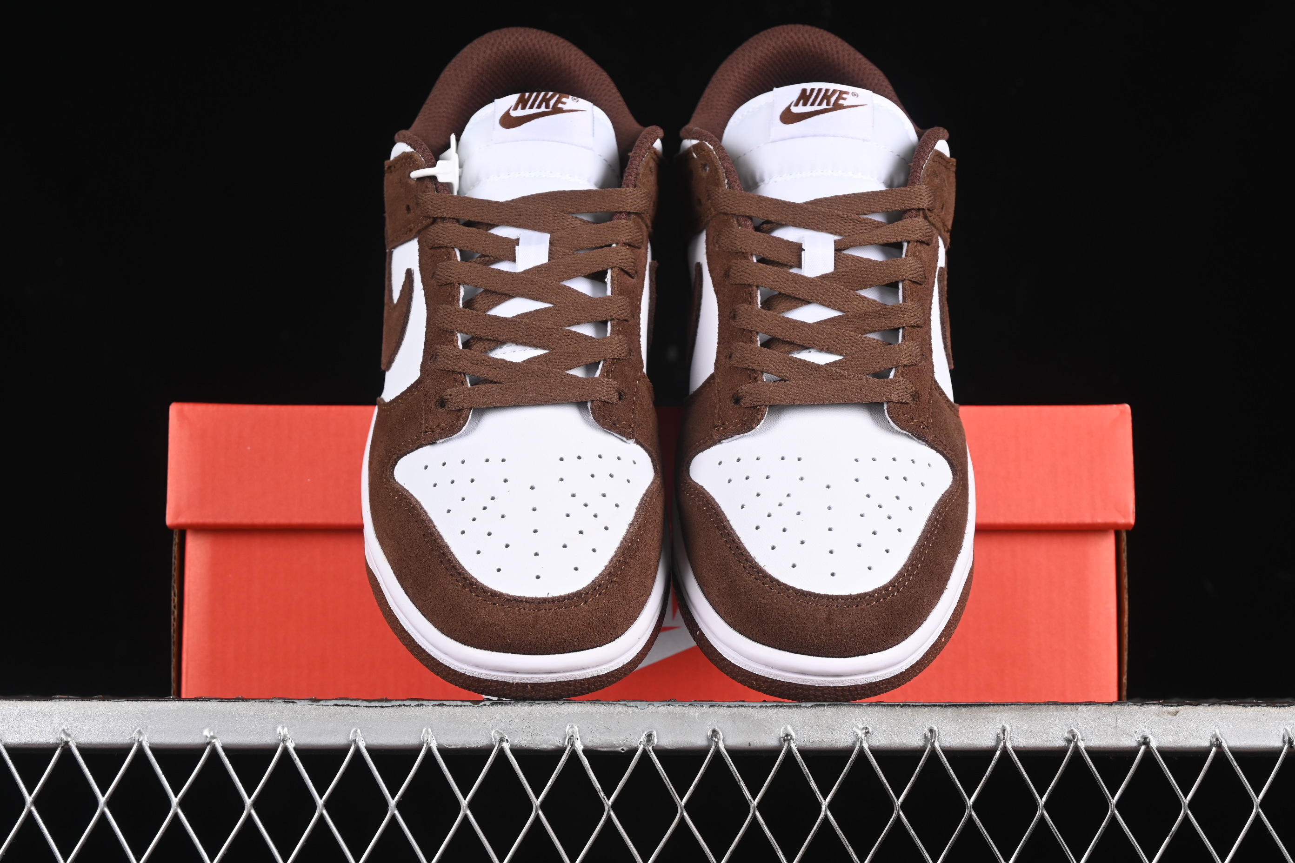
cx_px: 648
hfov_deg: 27.0
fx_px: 2698
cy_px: 432
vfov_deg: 18.2
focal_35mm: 75
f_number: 7.1
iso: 160
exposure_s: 1/60
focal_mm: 50
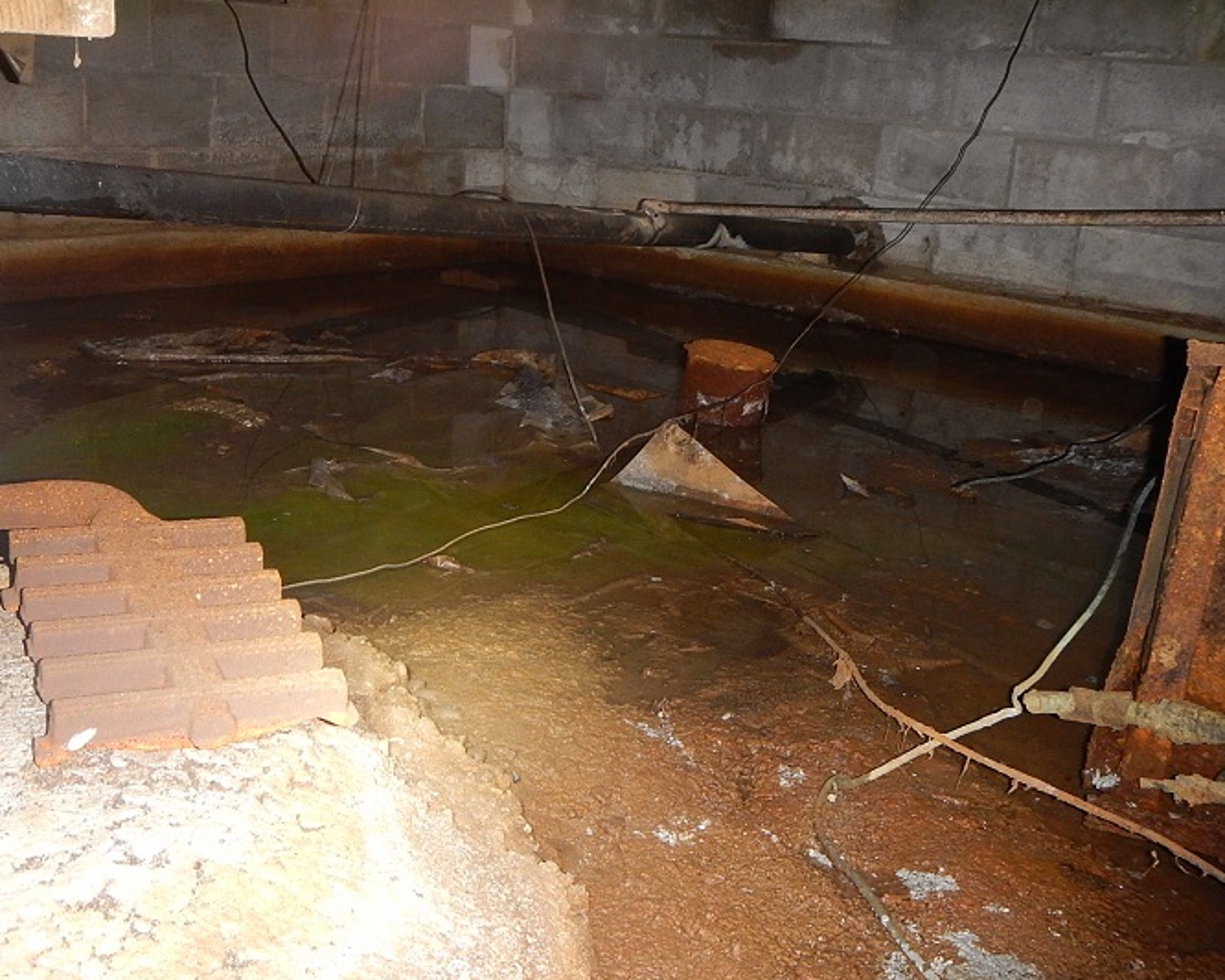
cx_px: 587
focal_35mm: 38
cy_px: 495
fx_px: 1378
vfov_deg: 39.2
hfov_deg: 47.9
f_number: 4
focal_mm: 6.5
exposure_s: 1/30
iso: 400
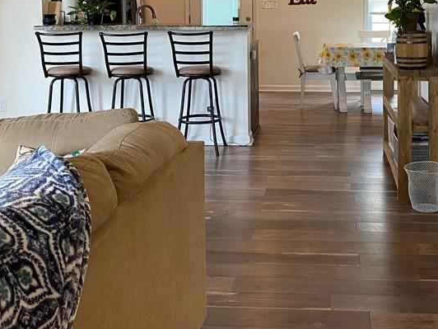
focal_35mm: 50
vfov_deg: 28.2
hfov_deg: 37.9
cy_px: 44
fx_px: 633
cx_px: 282
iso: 100
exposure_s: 1/60
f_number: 1.8
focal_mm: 4.25
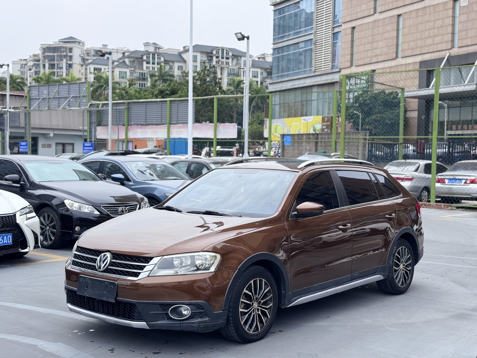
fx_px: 661
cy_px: 179
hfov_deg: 39.7
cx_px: 238
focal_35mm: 48
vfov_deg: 30.3
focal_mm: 6.76
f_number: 1.78
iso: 64
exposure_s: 1/1984
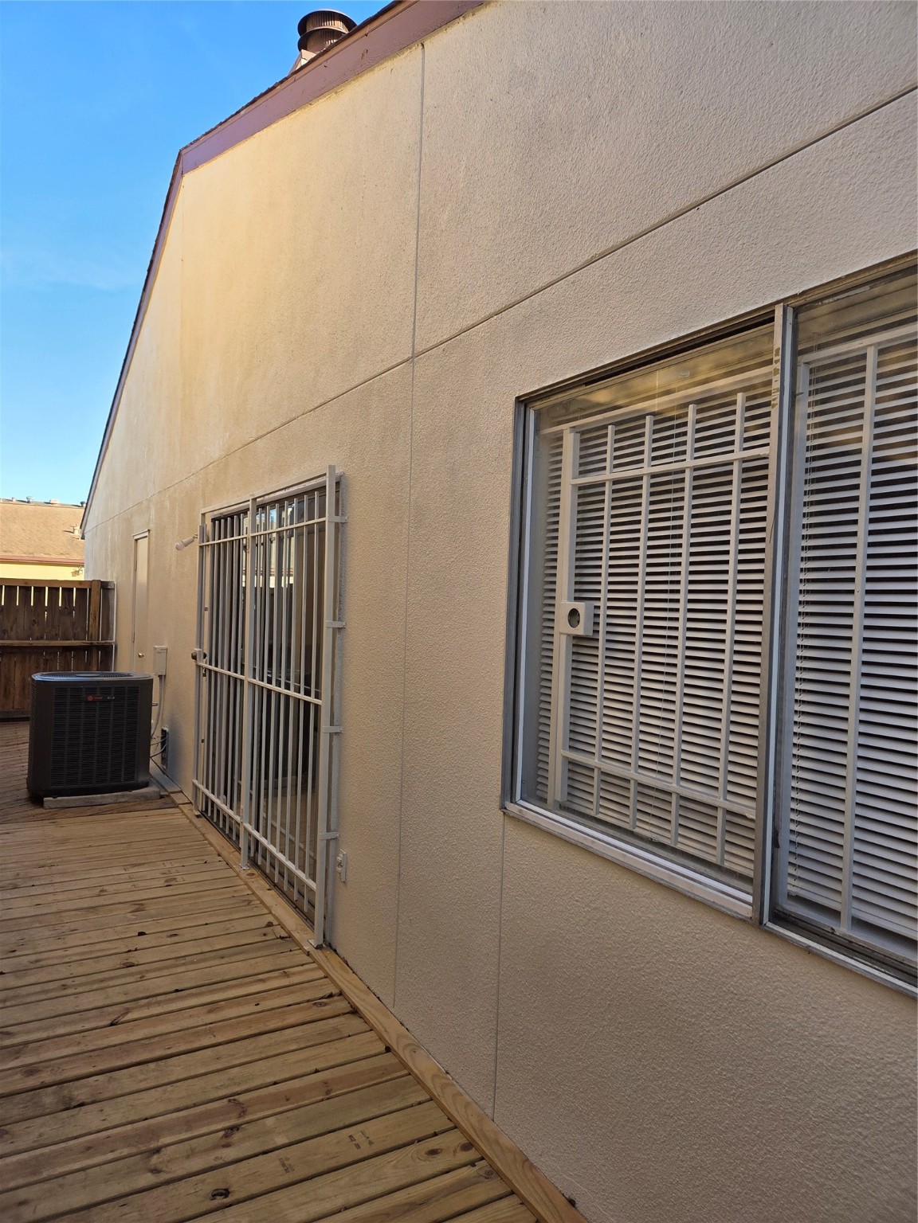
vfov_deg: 73.9
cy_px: 612
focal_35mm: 23
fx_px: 813
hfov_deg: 58.9
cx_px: 459
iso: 80
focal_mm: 5.4
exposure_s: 1/1372
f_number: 1.8
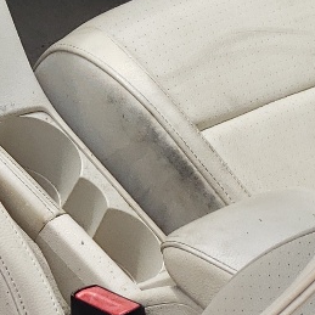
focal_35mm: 142
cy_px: 84
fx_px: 1462
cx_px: -394
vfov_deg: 12.3
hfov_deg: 10.8
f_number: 1.5
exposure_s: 1/500
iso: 50
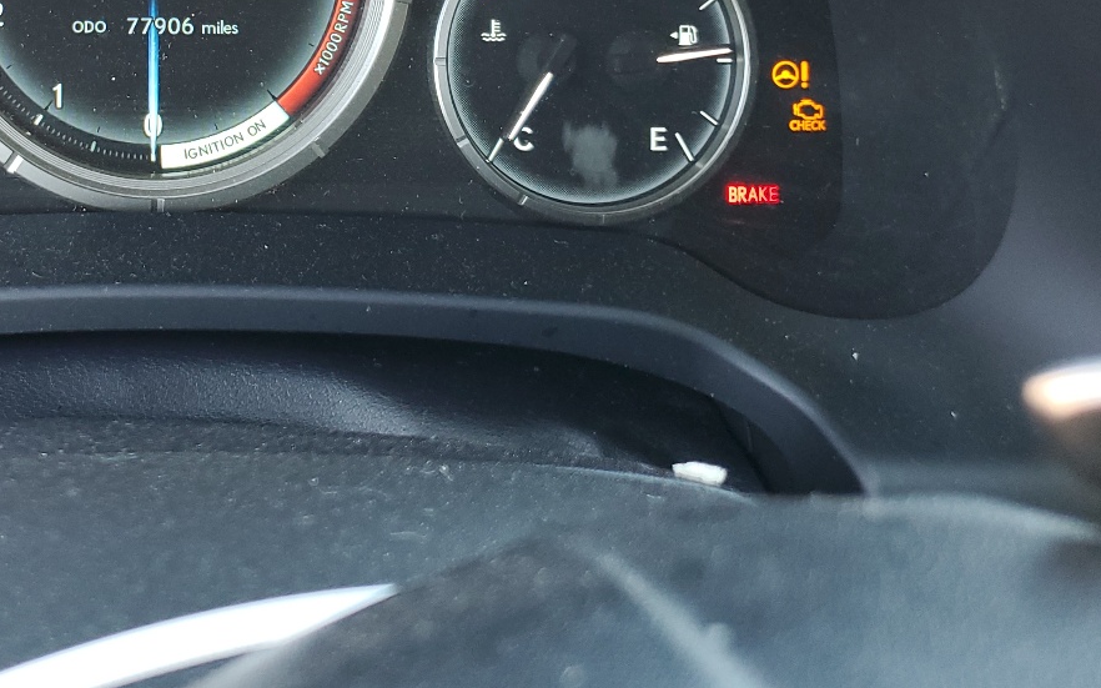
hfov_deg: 37.7
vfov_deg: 24.4
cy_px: -40
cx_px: 117
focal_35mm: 50
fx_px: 1500
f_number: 1.5
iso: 74
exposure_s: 1/50
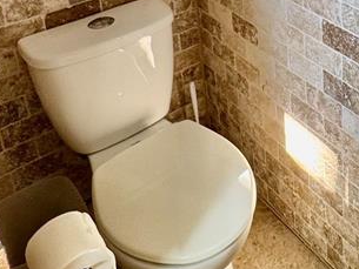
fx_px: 488
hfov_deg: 35.5
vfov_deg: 25.8
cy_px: -94
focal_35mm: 47
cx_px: 379
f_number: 2.2
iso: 160
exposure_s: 1/120
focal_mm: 2.22
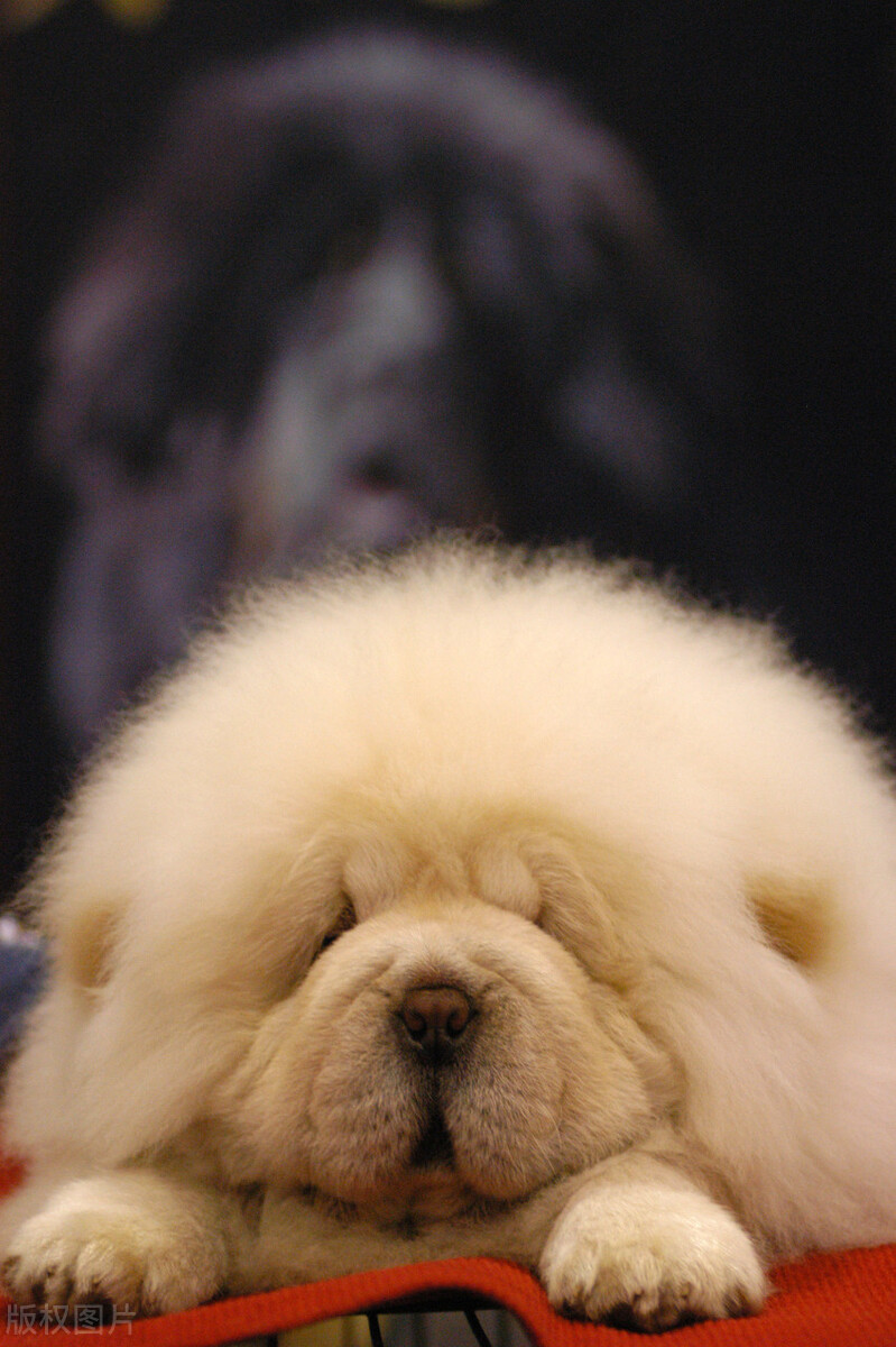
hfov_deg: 11.4
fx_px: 4484
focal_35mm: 120
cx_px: 448
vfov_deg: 17.1
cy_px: 674
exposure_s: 1/125
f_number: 2.8
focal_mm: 80
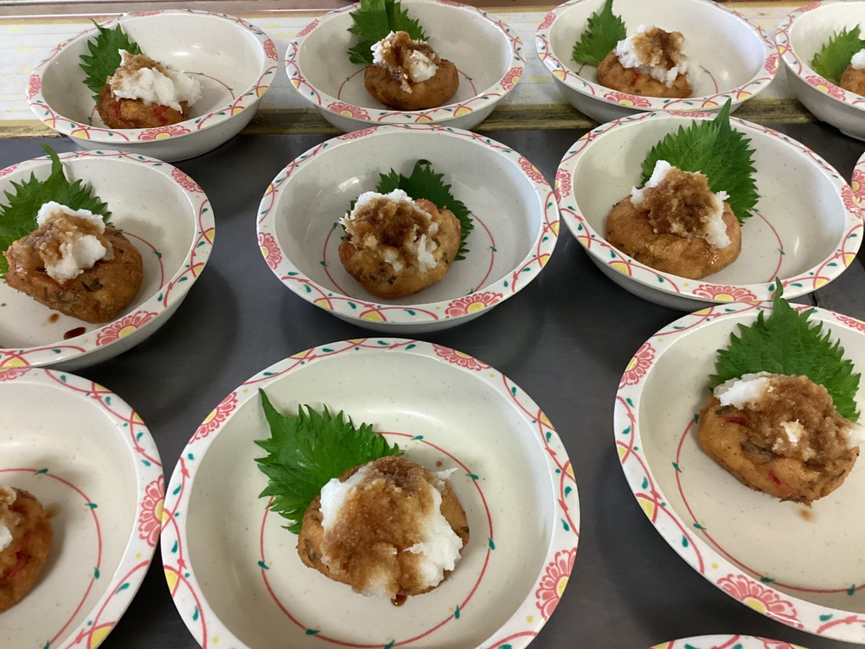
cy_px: 324
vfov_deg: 45.4
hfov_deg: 58.4
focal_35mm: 31
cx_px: 432
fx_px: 775
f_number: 2.4
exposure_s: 1/60
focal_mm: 3.3
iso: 320
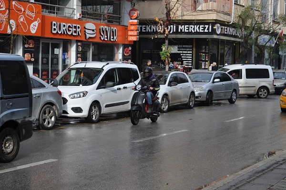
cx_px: 143
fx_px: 654
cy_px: 95
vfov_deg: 16.5
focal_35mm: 82
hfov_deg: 24.7
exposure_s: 1/250
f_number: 8
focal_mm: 55
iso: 200
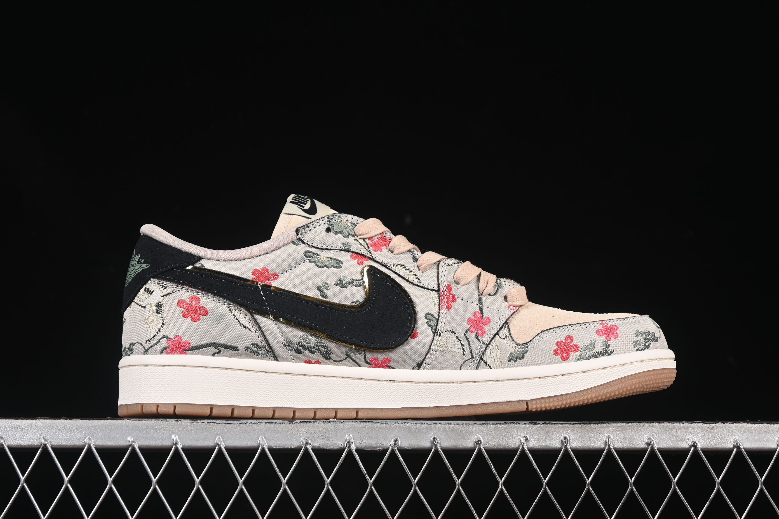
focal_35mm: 75
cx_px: 390
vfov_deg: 18.2
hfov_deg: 27.0
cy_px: 260
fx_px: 1623
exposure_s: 1/80
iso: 160
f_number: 7.1
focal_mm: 50
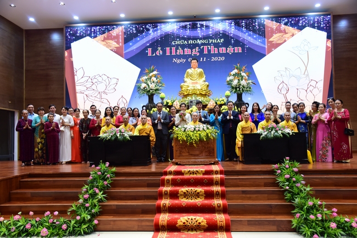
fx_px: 308
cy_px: 119
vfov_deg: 42.4
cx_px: 178
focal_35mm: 31
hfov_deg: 60.3
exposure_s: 1/60
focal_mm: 31
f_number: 5
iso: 2000
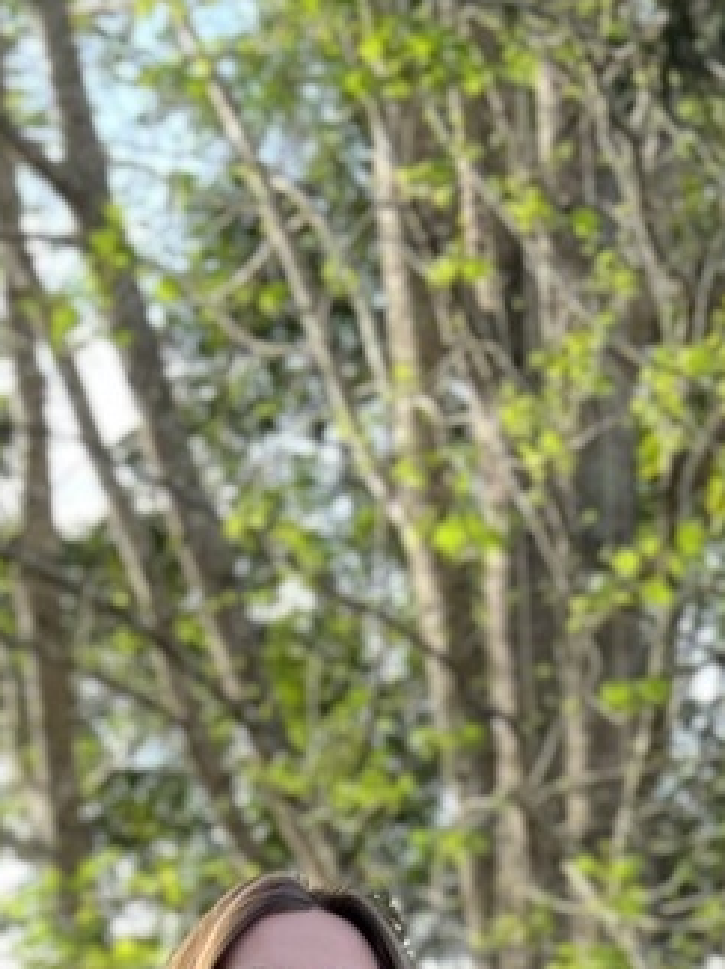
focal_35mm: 109
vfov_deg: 14.6
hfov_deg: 13.6
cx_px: 419
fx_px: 3048
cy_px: 1996
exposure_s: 1/324
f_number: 1.5
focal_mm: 5.7
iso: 50
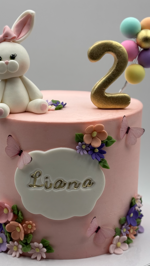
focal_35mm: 75
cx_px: 58
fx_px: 530
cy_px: 159
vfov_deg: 28.2
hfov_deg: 16.1
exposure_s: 1/664
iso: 64
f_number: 1.78
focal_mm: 6.76
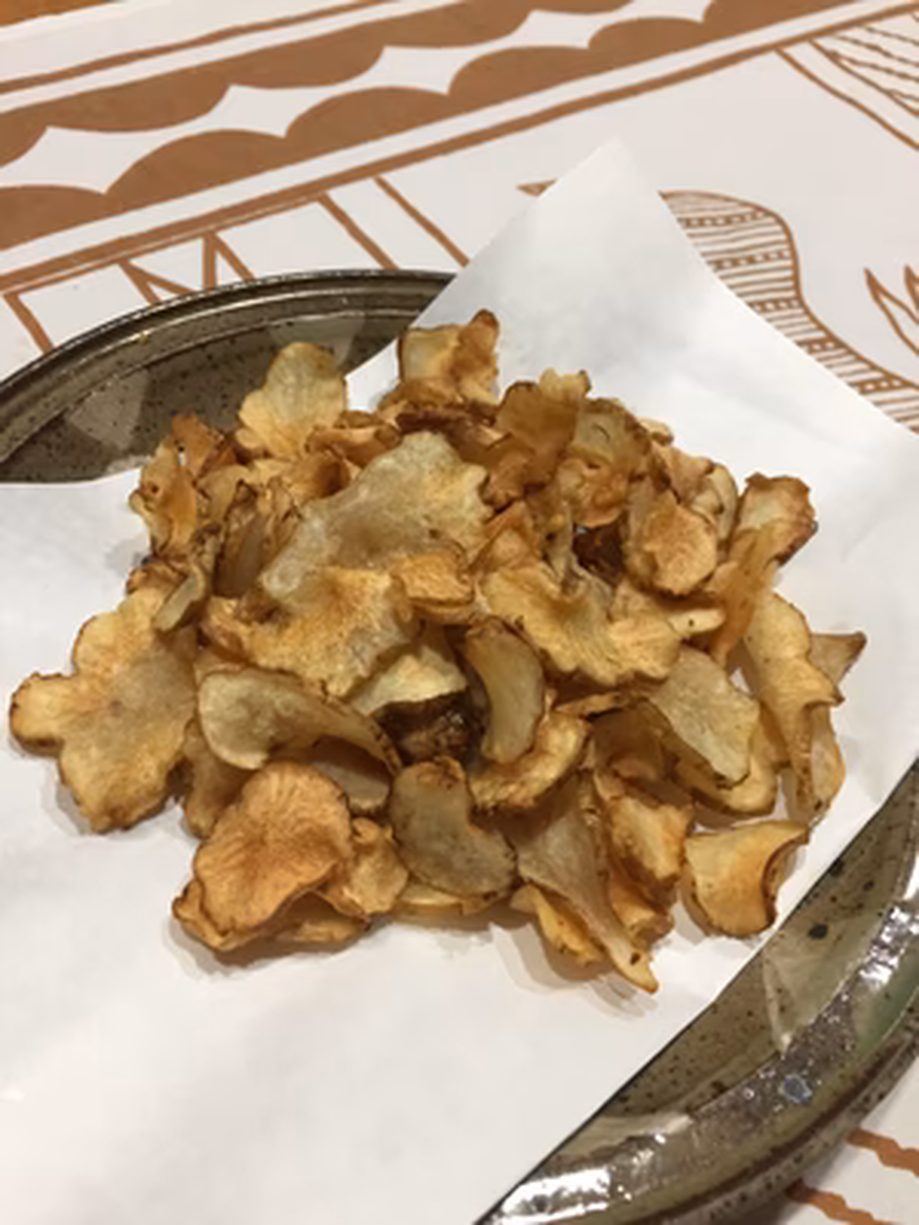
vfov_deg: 61.7
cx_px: 460
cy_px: 612
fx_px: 1027
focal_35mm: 29
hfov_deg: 48.2
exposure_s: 1/30
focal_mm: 4.15
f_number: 2.2
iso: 100
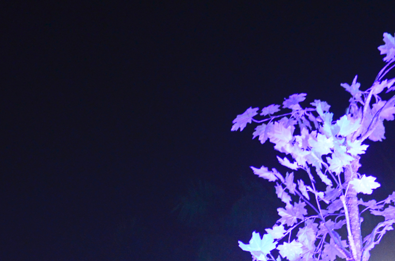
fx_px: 1172
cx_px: 68
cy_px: 409
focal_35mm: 107
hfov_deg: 18.9
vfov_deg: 12.1
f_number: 3.5
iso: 1600
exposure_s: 1/60
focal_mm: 22
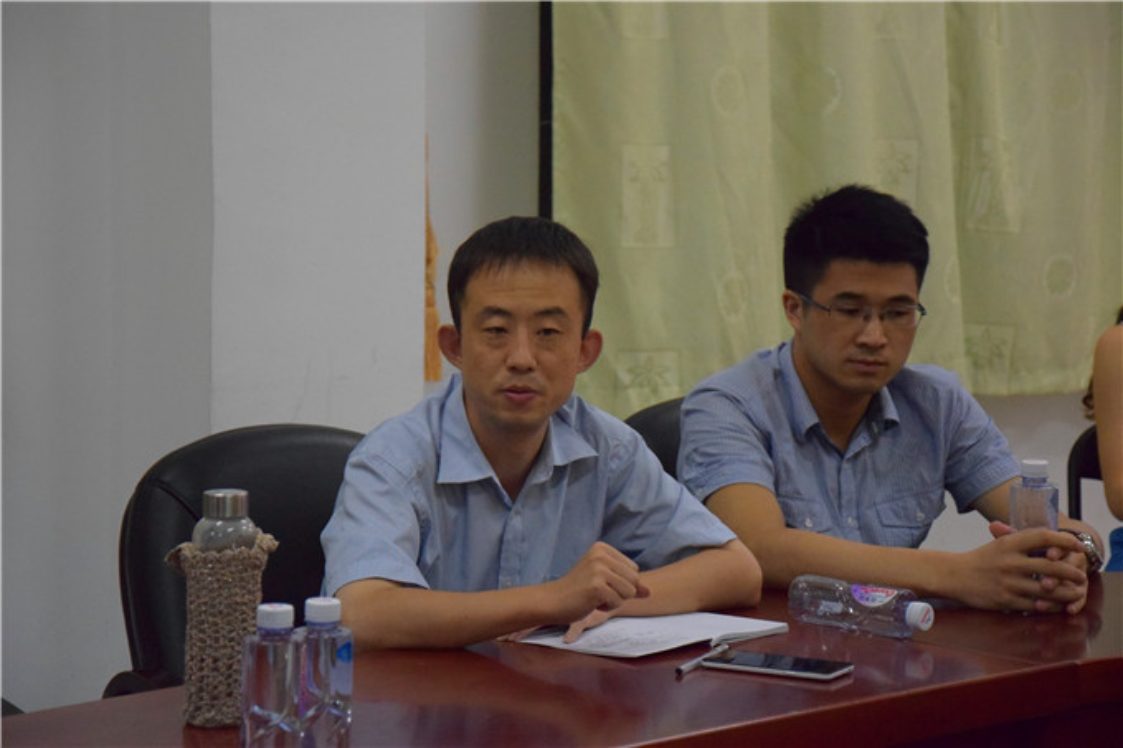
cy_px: 374
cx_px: 562
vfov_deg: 12.2
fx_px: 3508
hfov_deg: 18.2
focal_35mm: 112
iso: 4500
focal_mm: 75
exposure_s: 1/125
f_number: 5.3
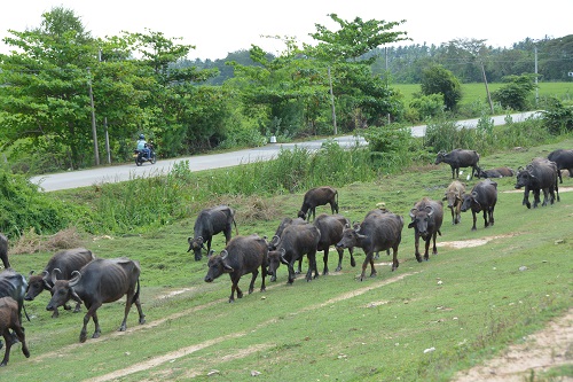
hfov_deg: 24.2
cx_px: 286
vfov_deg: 16.3
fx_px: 1336
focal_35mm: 84
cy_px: 191
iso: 200
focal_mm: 56
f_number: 7.1
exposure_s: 1/200
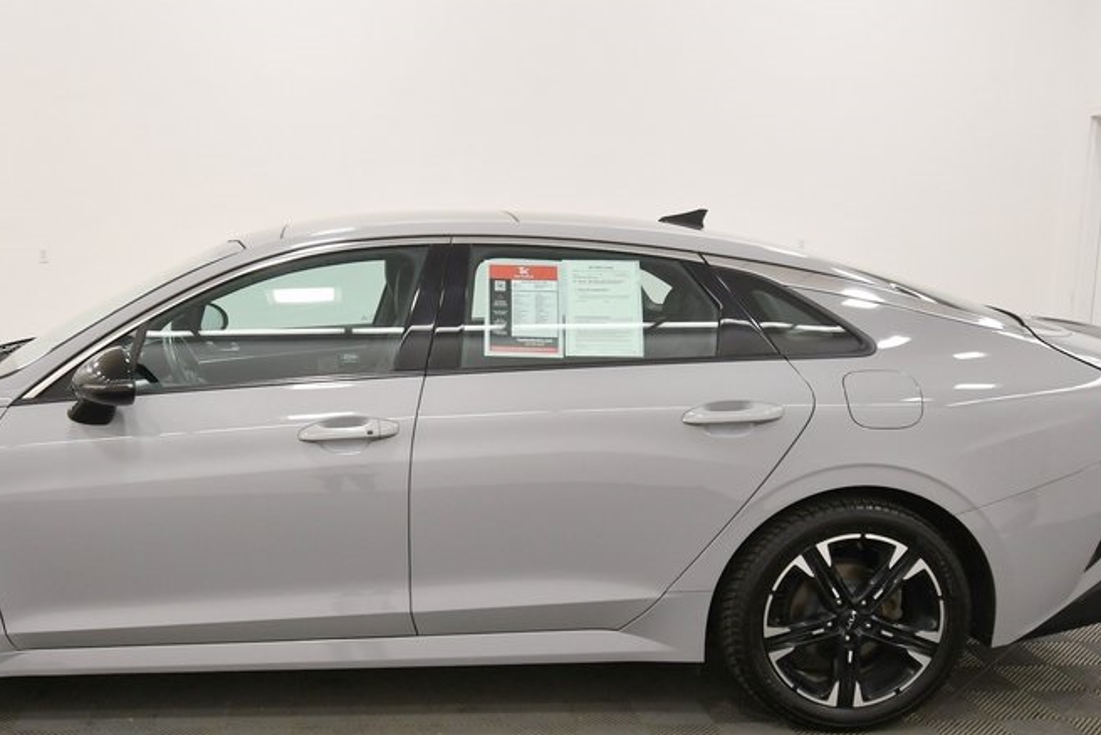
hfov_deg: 48.6
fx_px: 1193
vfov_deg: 34.1
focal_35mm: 39
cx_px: 361
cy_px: 454
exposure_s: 1/160
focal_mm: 17
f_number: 5.3
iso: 800
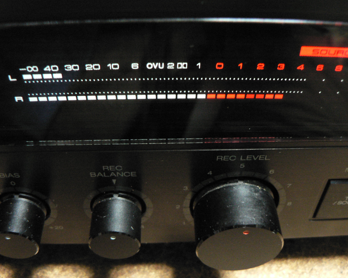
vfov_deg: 39.2
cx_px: 185
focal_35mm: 38
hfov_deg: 47.9
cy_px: 140
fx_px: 391
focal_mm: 6
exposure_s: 1/6
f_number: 2.8
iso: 400
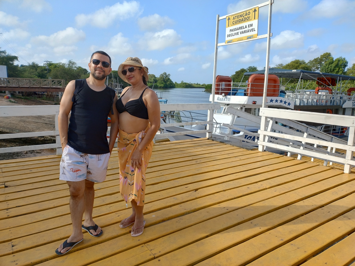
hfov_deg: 69.4
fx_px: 256
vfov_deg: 54.8
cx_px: 178
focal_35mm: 25
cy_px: 133
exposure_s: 1/381
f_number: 1.7
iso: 100
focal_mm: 4.71
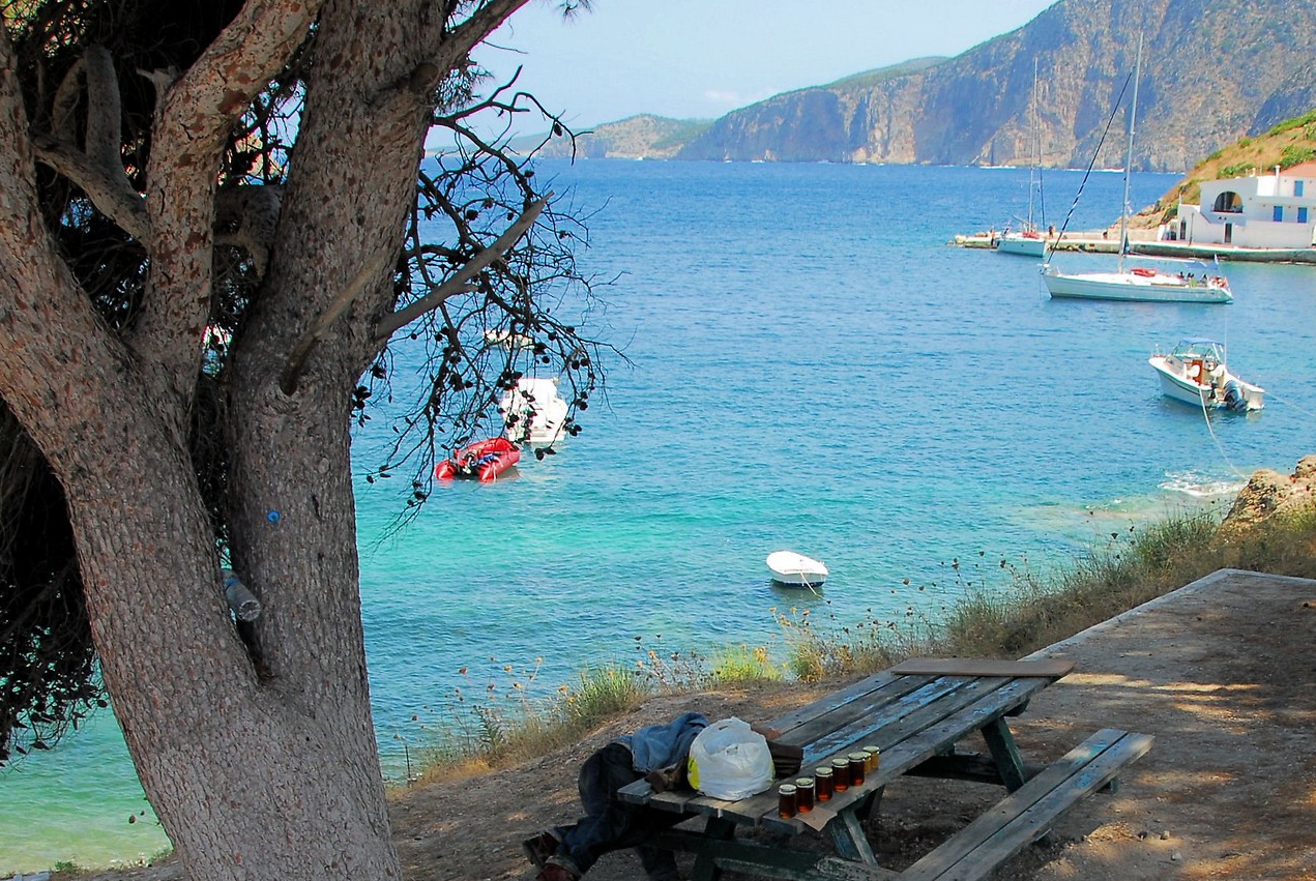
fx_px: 1867
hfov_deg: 38.4
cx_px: 874
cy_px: 719
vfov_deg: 26.0
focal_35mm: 51
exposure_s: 1/90
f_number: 5
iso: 100
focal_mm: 18
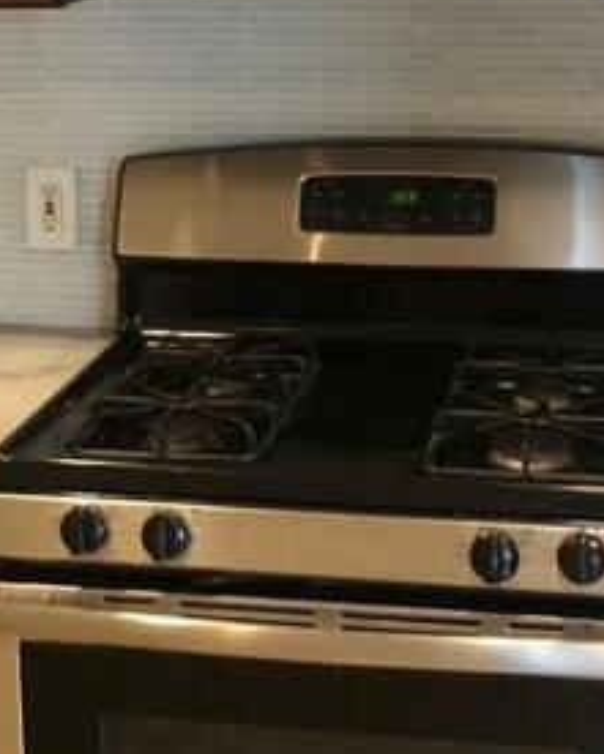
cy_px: 134
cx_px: 104
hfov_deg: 16.1
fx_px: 2122
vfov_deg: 19.9
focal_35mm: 95
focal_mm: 4
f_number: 1.8
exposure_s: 1/4
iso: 100
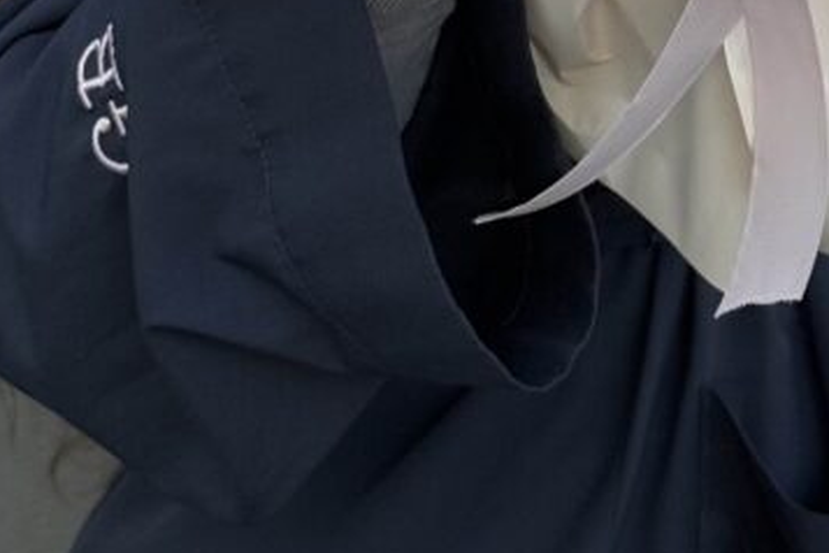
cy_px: -548
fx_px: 3293
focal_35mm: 143
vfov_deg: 9.0
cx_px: 720
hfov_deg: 14.2
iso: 80
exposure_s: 1/1000
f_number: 1.8
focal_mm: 6.8
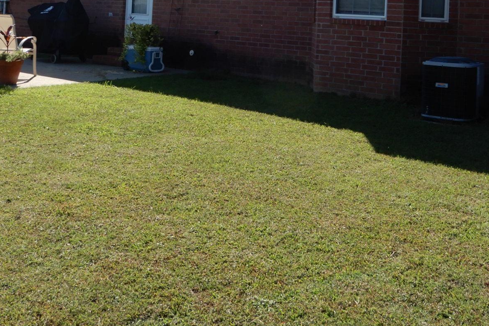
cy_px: -2
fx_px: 652
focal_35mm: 48
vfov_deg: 26.5
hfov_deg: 41.0
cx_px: 276
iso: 80
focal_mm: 4.3
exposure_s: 1/640
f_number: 3.4
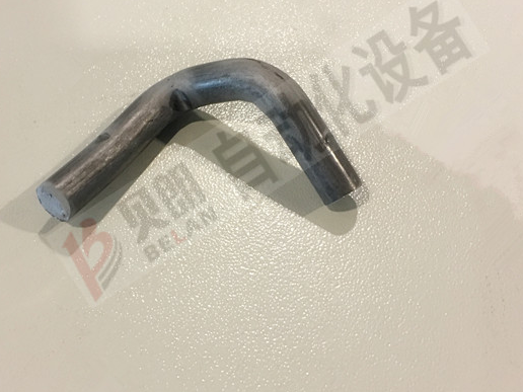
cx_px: 228
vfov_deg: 32.2
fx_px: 680
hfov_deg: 42.0
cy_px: 195
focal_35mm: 45
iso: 125
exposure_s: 1/17
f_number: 2.2
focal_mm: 4.15
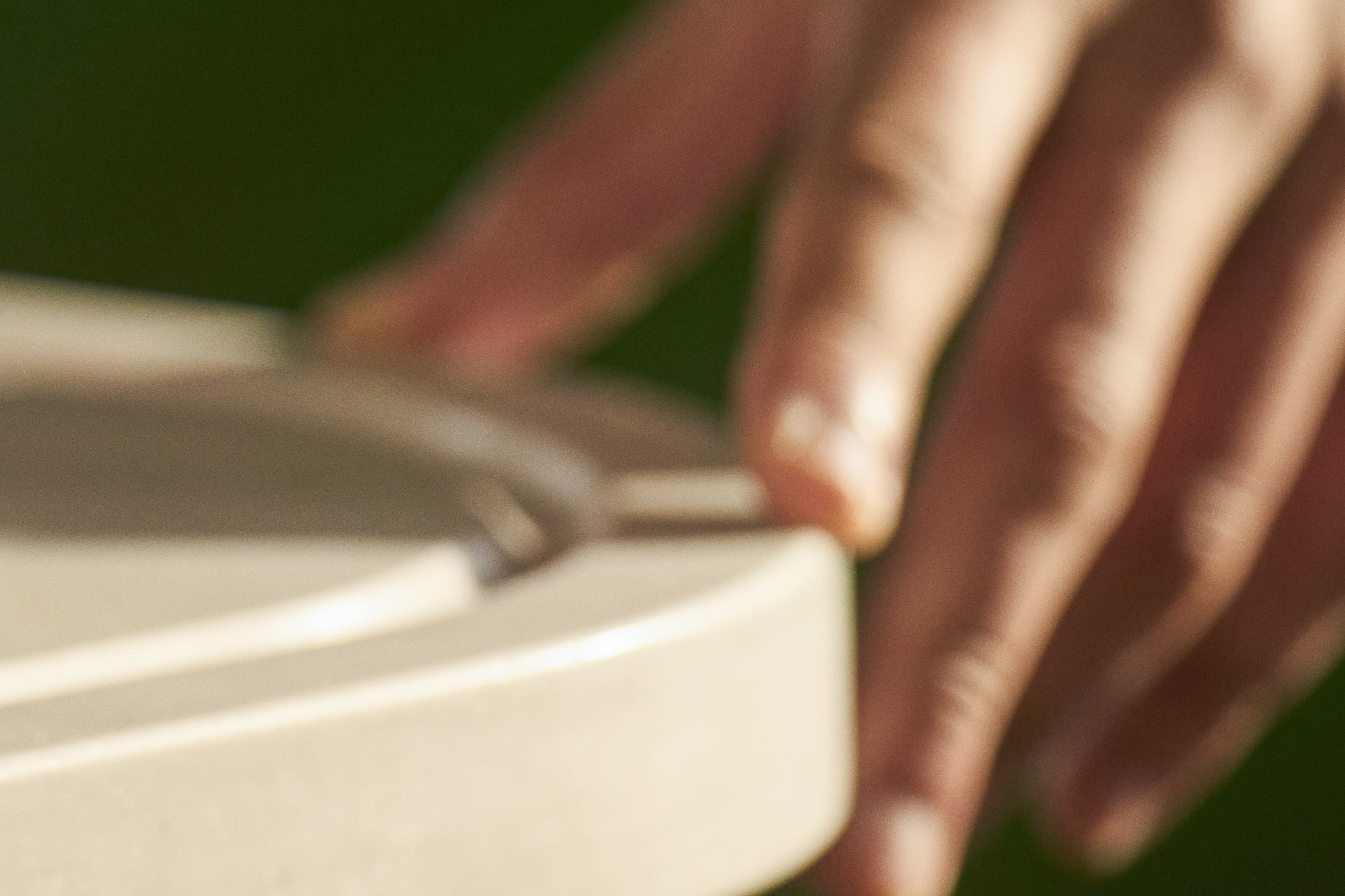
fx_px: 18230
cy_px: -152
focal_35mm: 488
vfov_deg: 2.8
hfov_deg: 4.2
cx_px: -384
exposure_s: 1/800
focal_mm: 171
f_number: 4
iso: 400
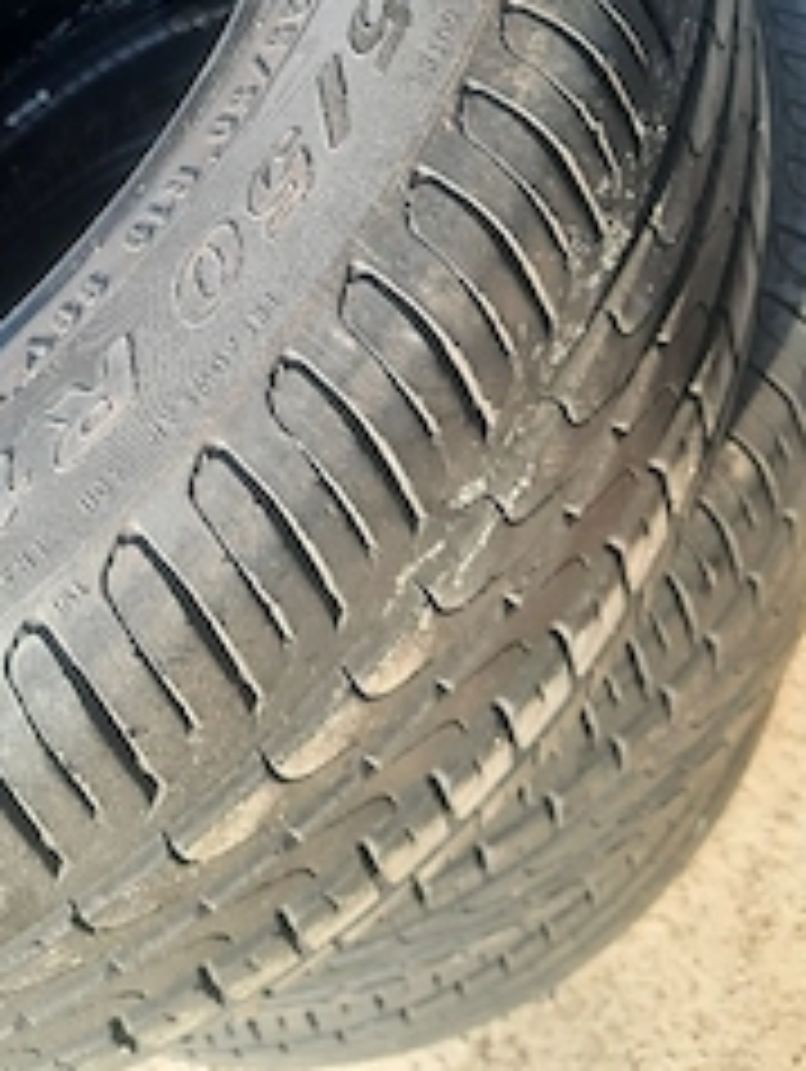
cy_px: 207
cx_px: 176
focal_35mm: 42
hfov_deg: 33.5
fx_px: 1302
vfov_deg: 42.6
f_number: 2
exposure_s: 1/100
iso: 50
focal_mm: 4.6
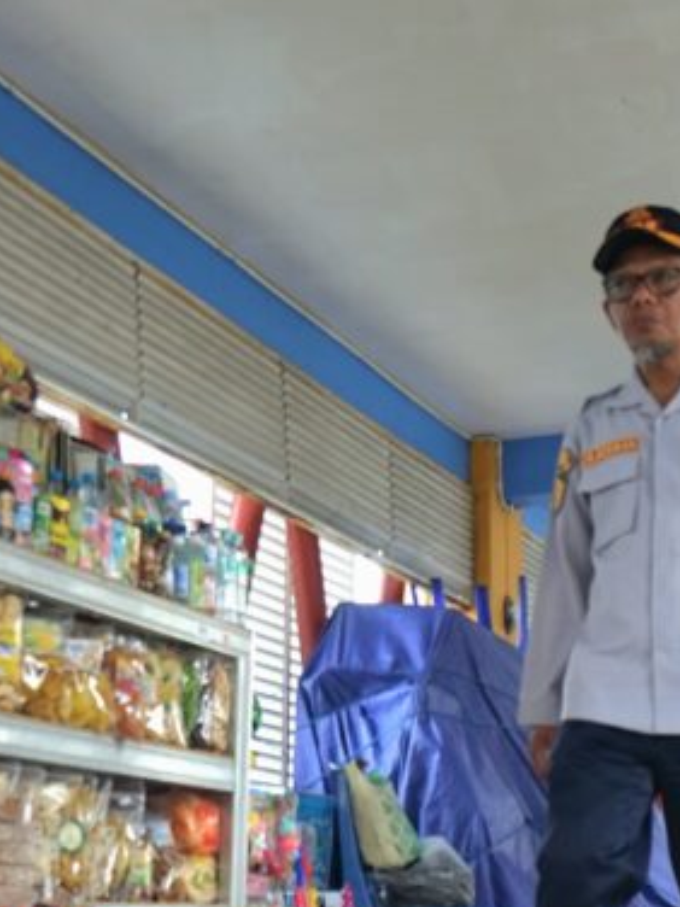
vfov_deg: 41.2
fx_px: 1205
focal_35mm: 46
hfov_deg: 30.7
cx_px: 550
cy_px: 504
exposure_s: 1/100
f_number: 3.5
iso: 125
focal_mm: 16
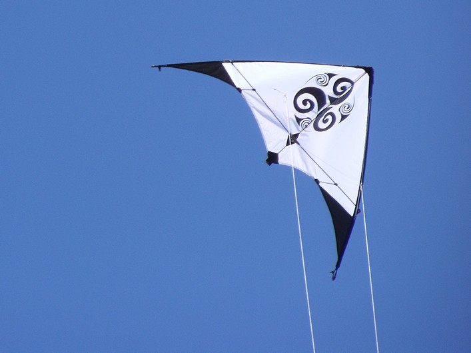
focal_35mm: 217
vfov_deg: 6.8
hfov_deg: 9.1
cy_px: 176
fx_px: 2952
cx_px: 236
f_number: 5.5
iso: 80
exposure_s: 1/449
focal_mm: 39.2
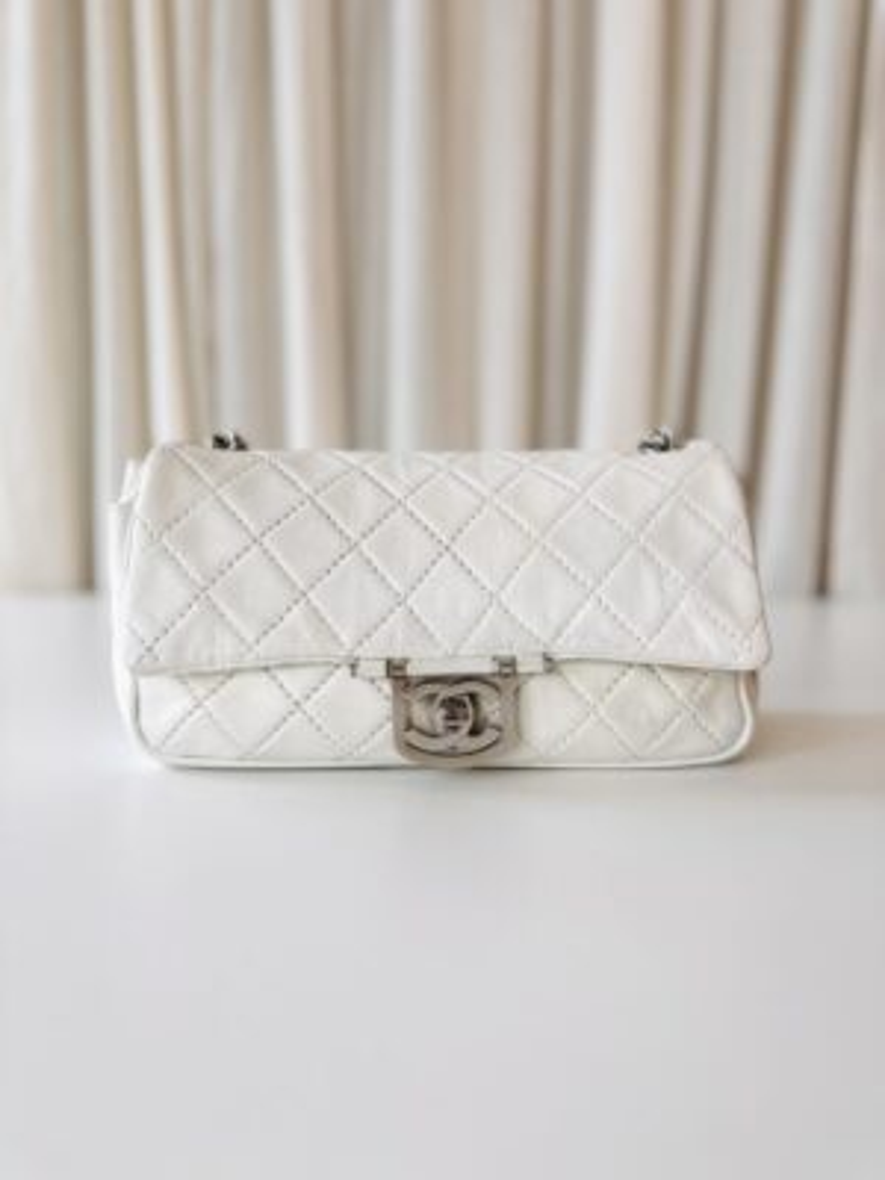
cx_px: 442
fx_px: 818
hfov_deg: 56.8
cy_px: 590
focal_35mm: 24
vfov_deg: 71.6
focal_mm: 6.86
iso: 64
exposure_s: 1/156
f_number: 1.78
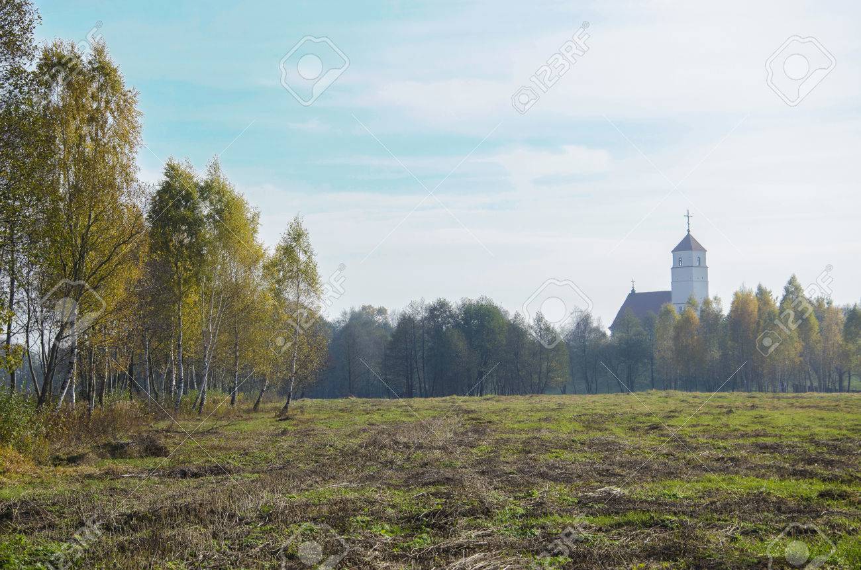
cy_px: 285
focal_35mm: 75
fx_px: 1790
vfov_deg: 18.1
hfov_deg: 27.0
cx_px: 430
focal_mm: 50
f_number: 8
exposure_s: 1/400
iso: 200
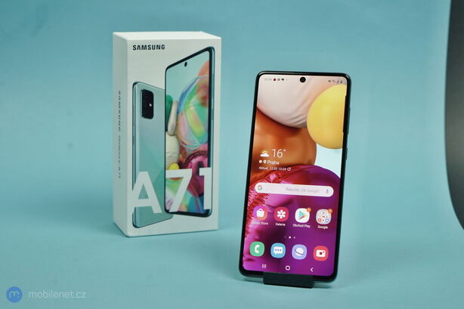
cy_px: 154
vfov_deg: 19.7
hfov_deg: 29.3
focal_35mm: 69
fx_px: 889
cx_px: 232
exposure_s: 1/160
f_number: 7.1
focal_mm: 69
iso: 1250
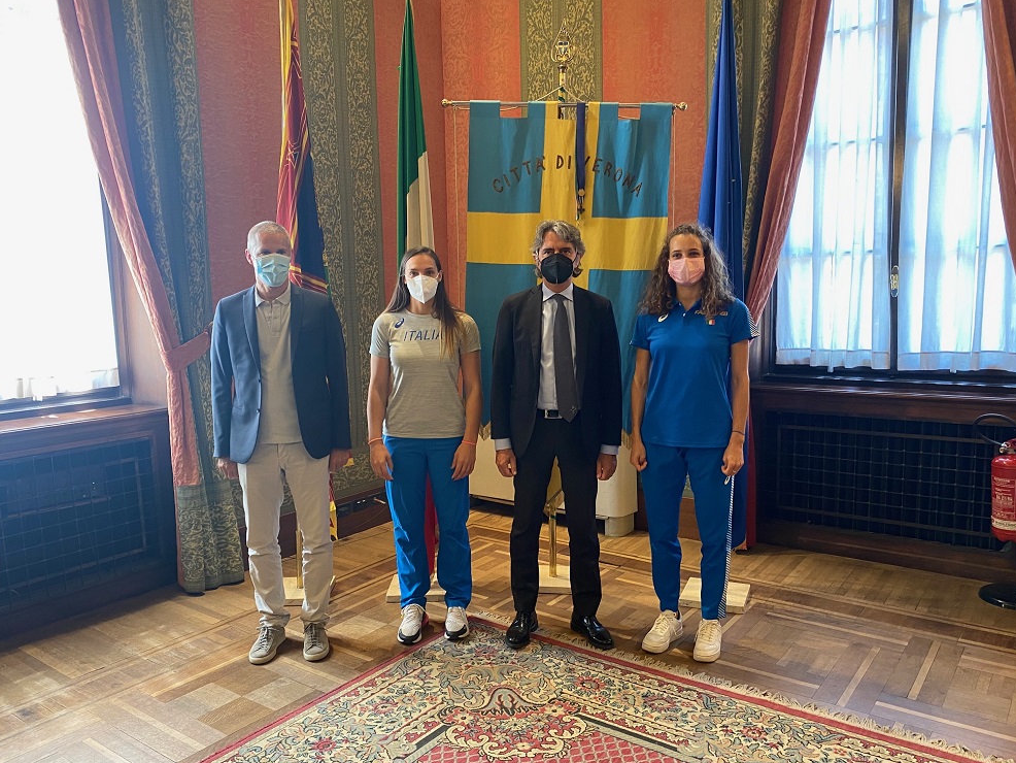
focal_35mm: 27
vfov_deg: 51.4
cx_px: 503
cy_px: 392
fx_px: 793
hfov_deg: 65.3
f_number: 1.8
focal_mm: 4.25
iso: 160
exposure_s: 1/56
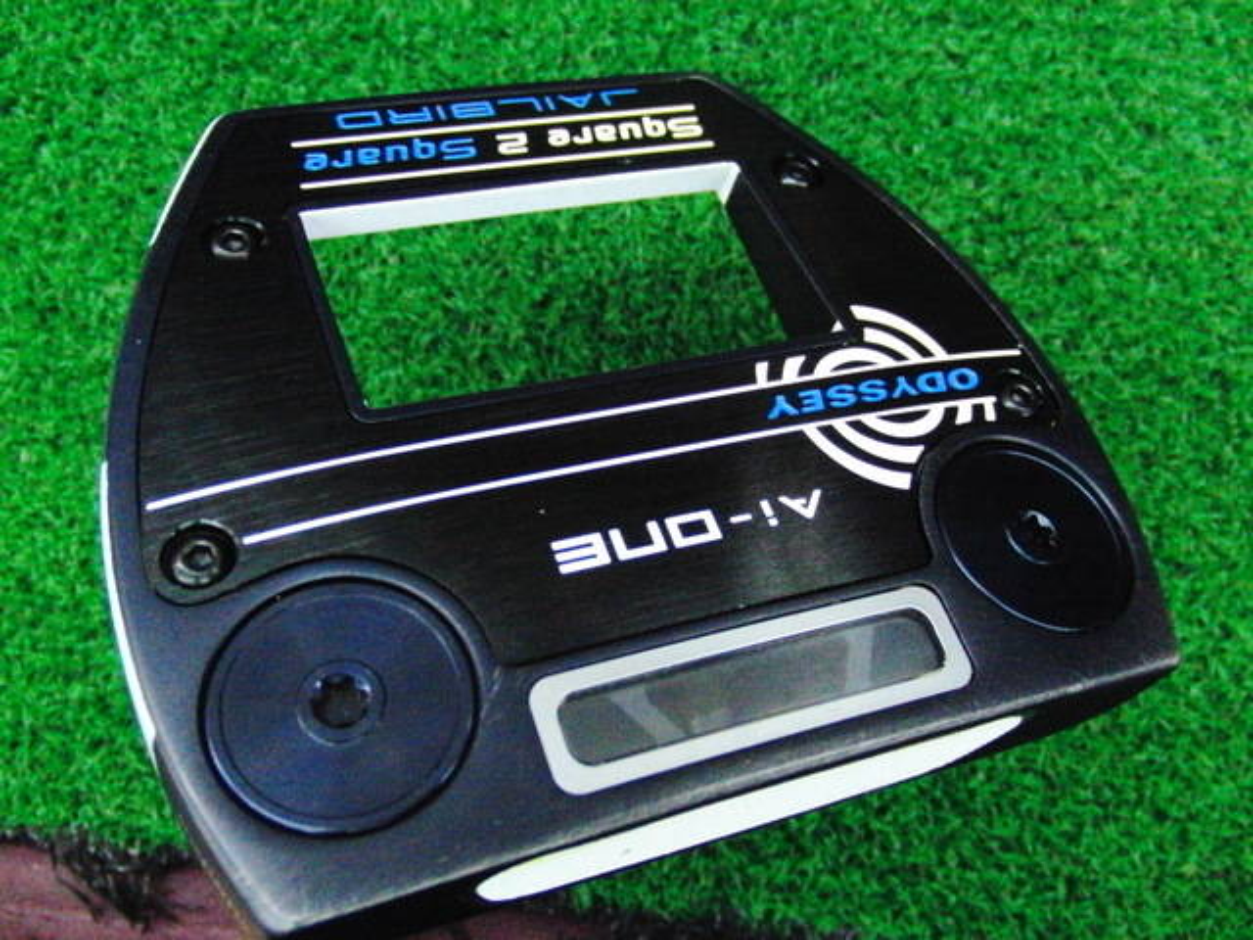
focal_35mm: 37
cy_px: 470
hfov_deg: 50.1
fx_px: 1339
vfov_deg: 38.7
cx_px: 626
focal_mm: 6.42
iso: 3200
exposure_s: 1/250
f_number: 3.6
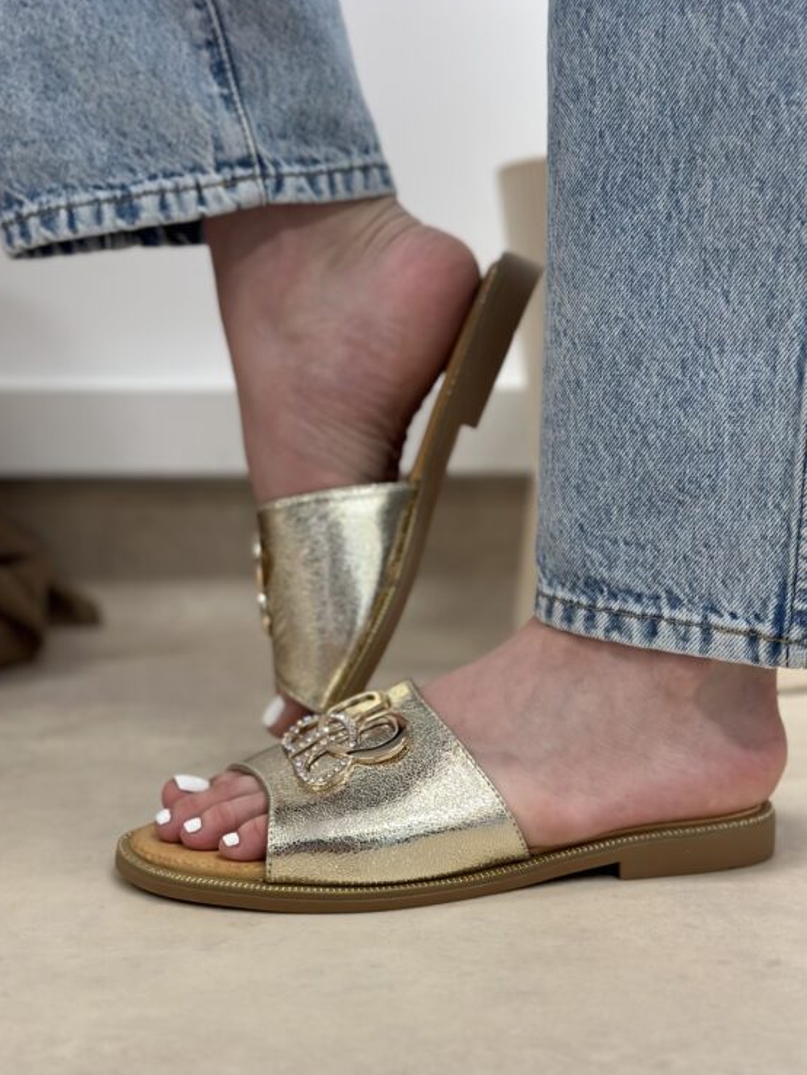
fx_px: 1615
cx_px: 420
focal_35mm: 52
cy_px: 572
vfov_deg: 36.8
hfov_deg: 28.0
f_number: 1.78
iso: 200
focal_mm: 6.86
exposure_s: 1/100
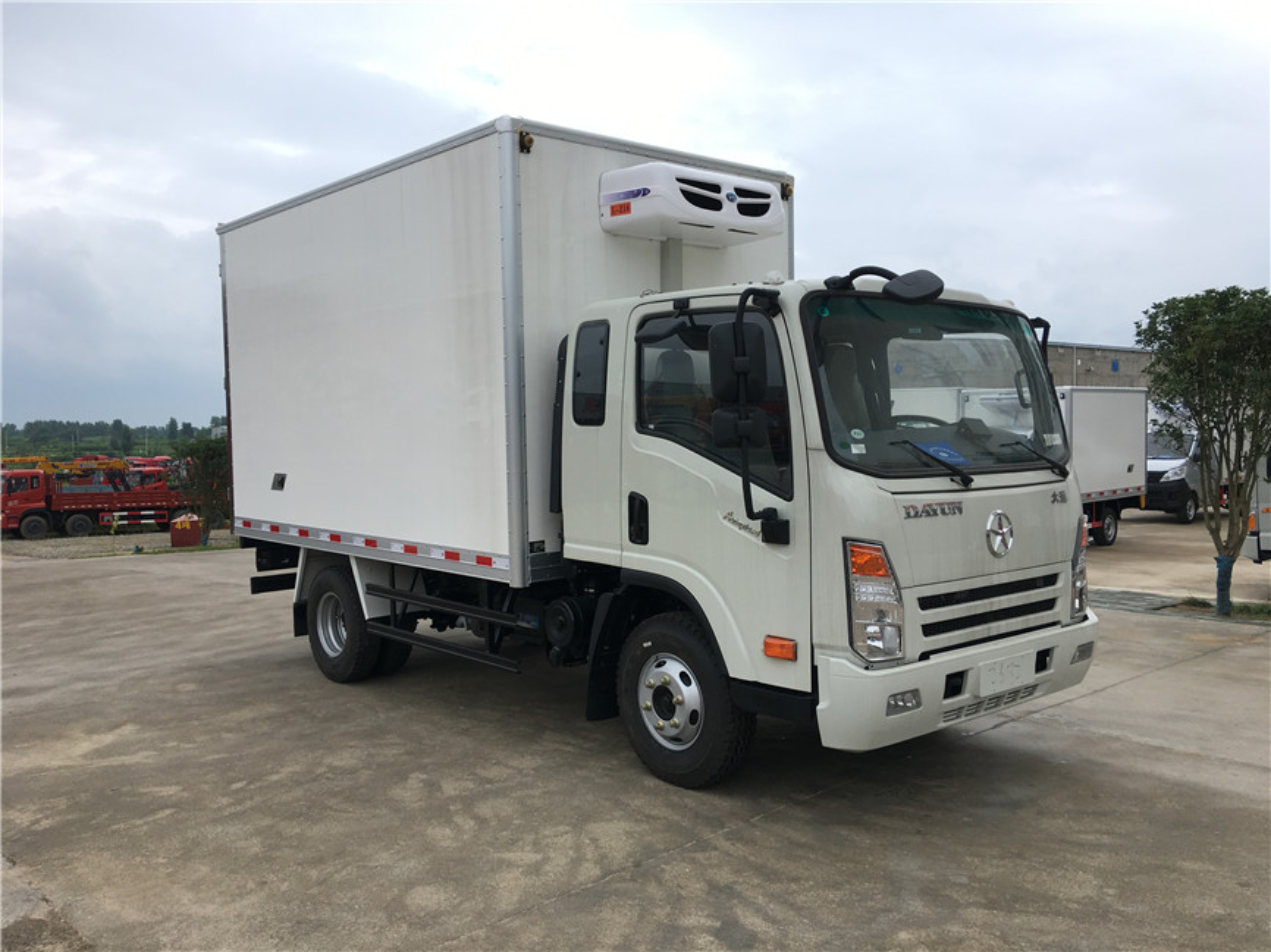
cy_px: 476
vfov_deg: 48.2
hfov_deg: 61.7
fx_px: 1065
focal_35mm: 29
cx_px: 636
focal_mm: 4.15
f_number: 2.2
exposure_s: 1/1040
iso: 25
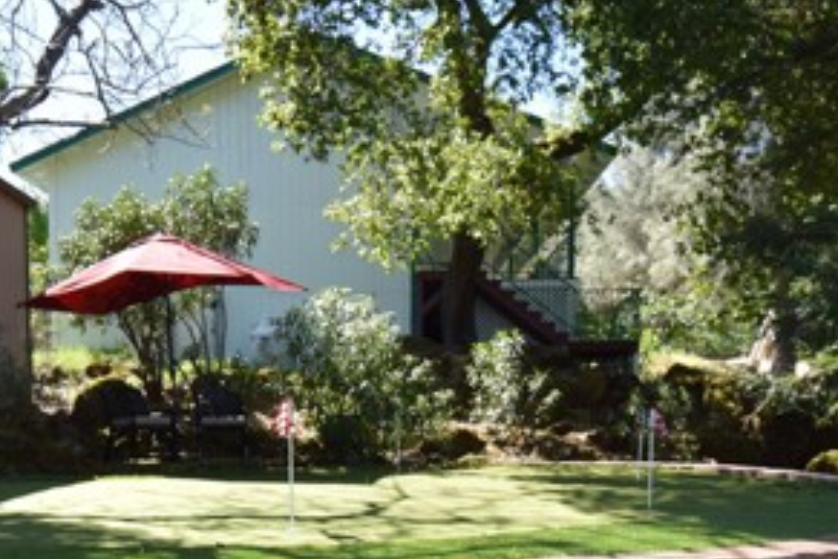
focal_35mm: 33
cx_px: 348
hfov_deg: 56.9
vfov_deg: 38.2
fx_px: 768
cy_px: 462
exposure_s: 1/125
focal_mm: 10
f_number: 5.6
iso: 100
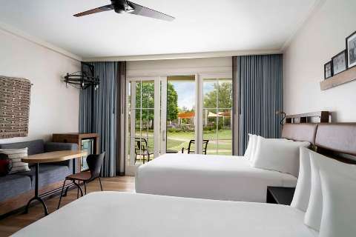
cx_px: 178
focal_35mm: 24
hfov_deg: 73.7
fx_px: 237
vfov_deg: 53.1
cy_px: 118
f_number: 16
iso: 200
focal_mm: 24
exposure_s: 1/20
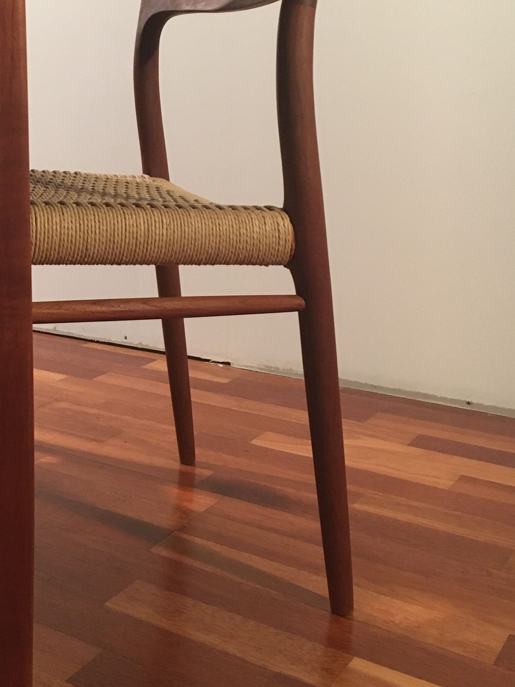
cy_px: 247
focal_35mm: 47
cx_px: 127
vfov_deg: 40.1
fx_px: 932
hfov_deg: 30.4
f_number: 2.2
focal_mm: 4.15
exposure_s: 1/25
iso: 200
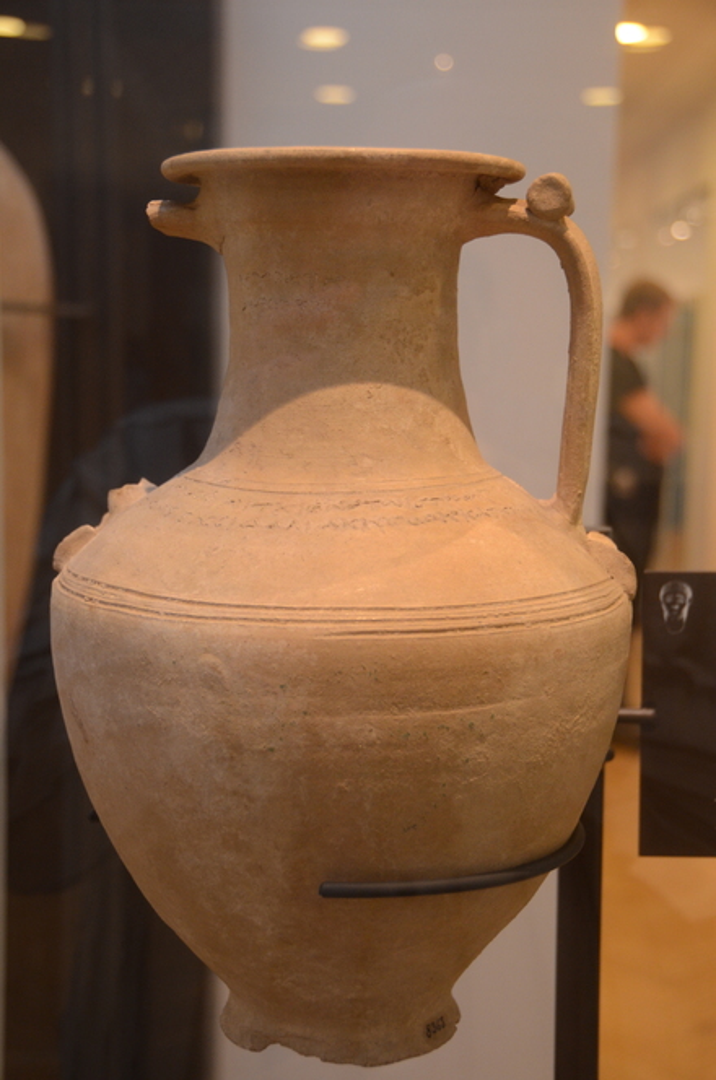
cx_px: 358
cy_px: 540
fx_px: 1618
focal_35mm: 54
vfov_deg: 36.9
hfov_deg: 25.0
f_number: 4.5
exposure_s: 1/80
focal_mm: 36
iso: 1000
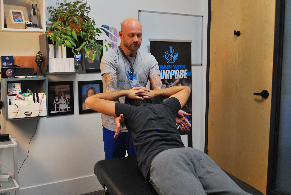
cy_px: 98
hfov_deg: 49.5
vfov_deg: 34.3
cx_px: 146
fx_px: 316
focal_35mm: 39
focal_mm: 26
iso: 200
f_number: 5.6
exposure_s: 1/13
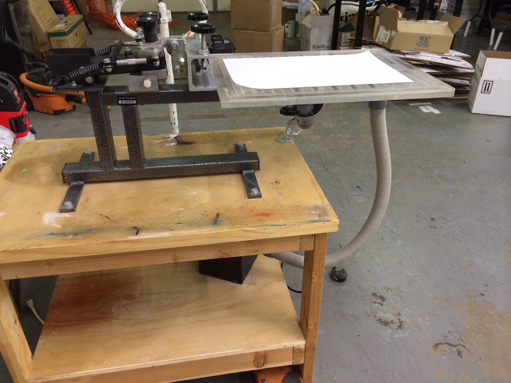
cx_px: 256
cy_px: 192
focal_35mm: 30
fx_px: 443
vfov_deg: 46.8
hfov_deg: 60.0
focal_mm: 4.12
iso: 250
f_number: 2.2
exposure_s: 1/30
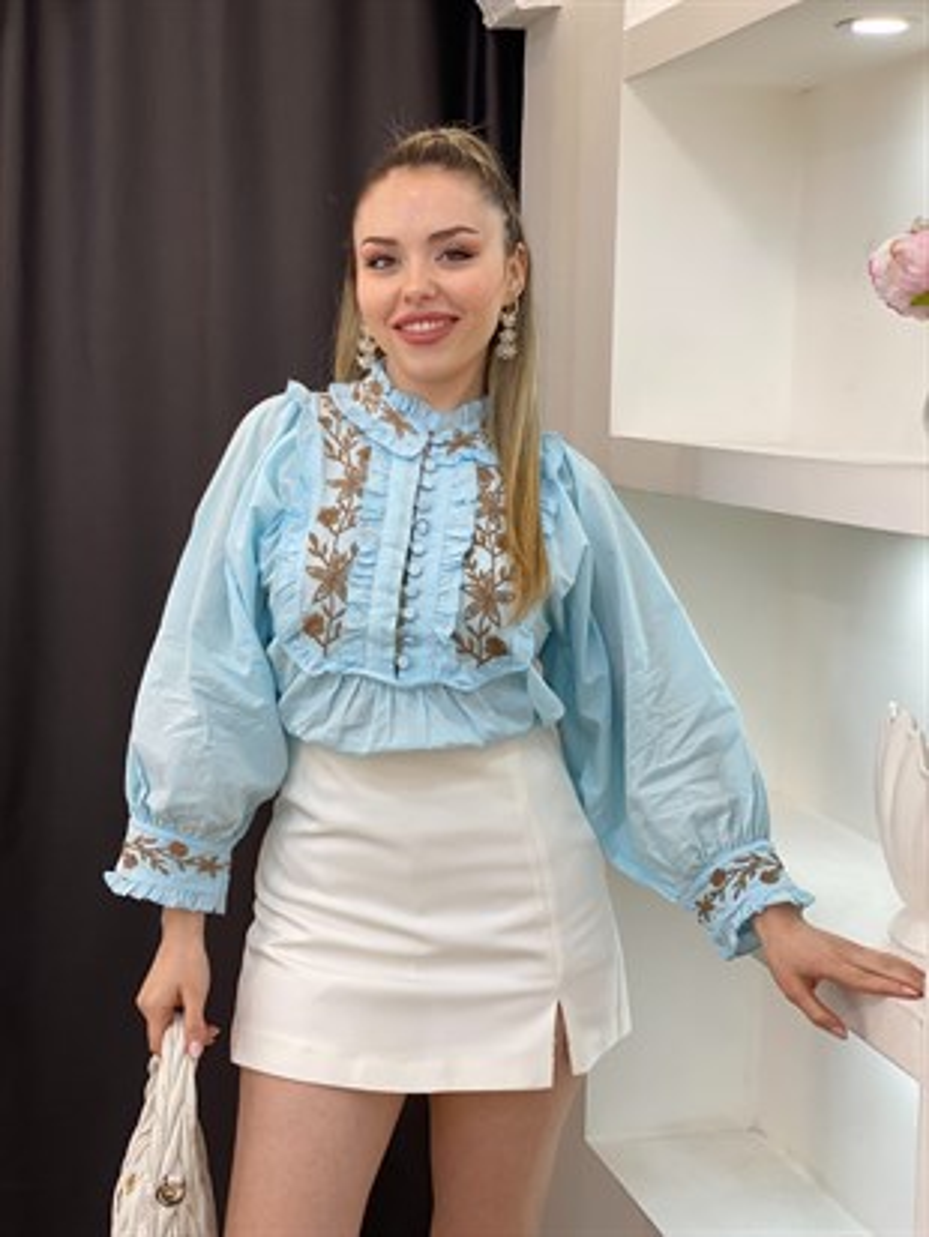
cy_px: 618
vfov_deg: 36.8
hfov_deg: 28.0
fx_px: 1860
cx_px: 464
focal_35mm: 52
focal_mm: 6
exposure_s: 1/100
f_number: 2
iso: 64
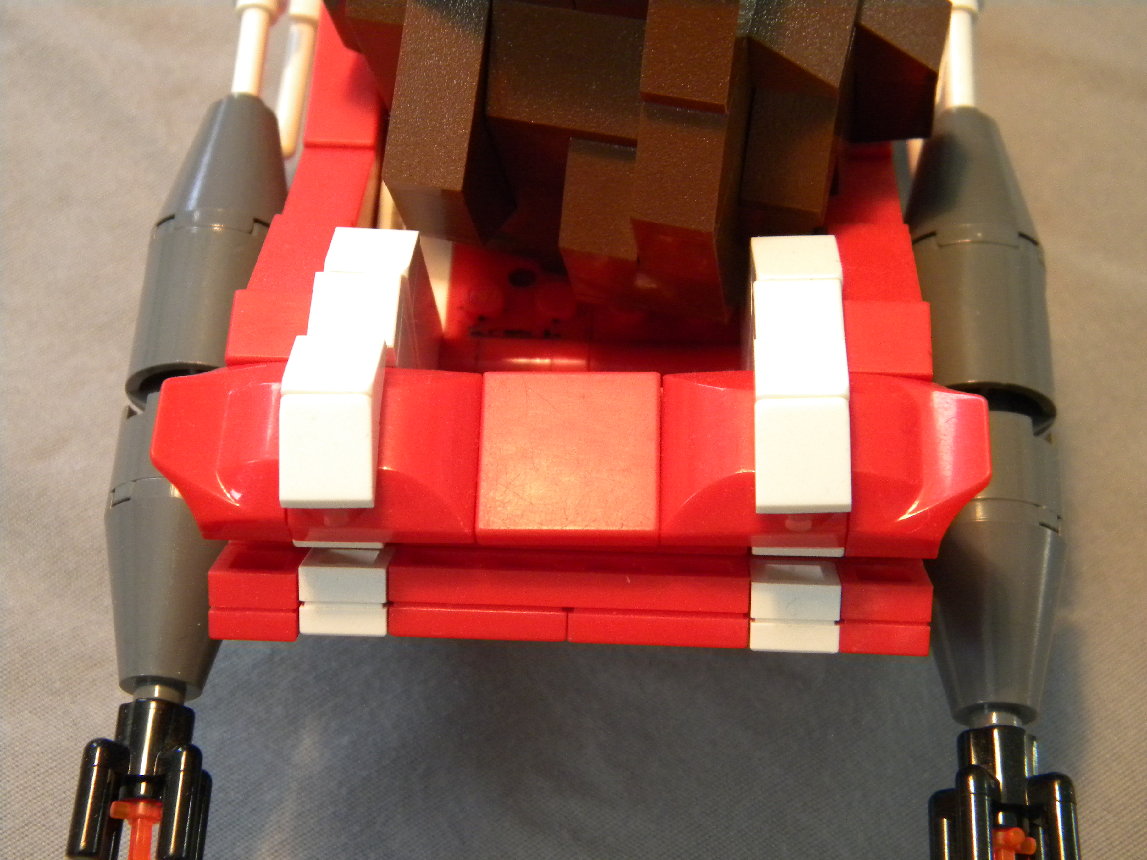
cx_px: 574
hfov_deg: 34.3
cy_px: 430
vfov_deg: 26.1
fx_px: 1856
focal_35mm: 56
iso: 400
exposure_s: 1/54.4
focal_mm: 10.1
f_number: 4.1
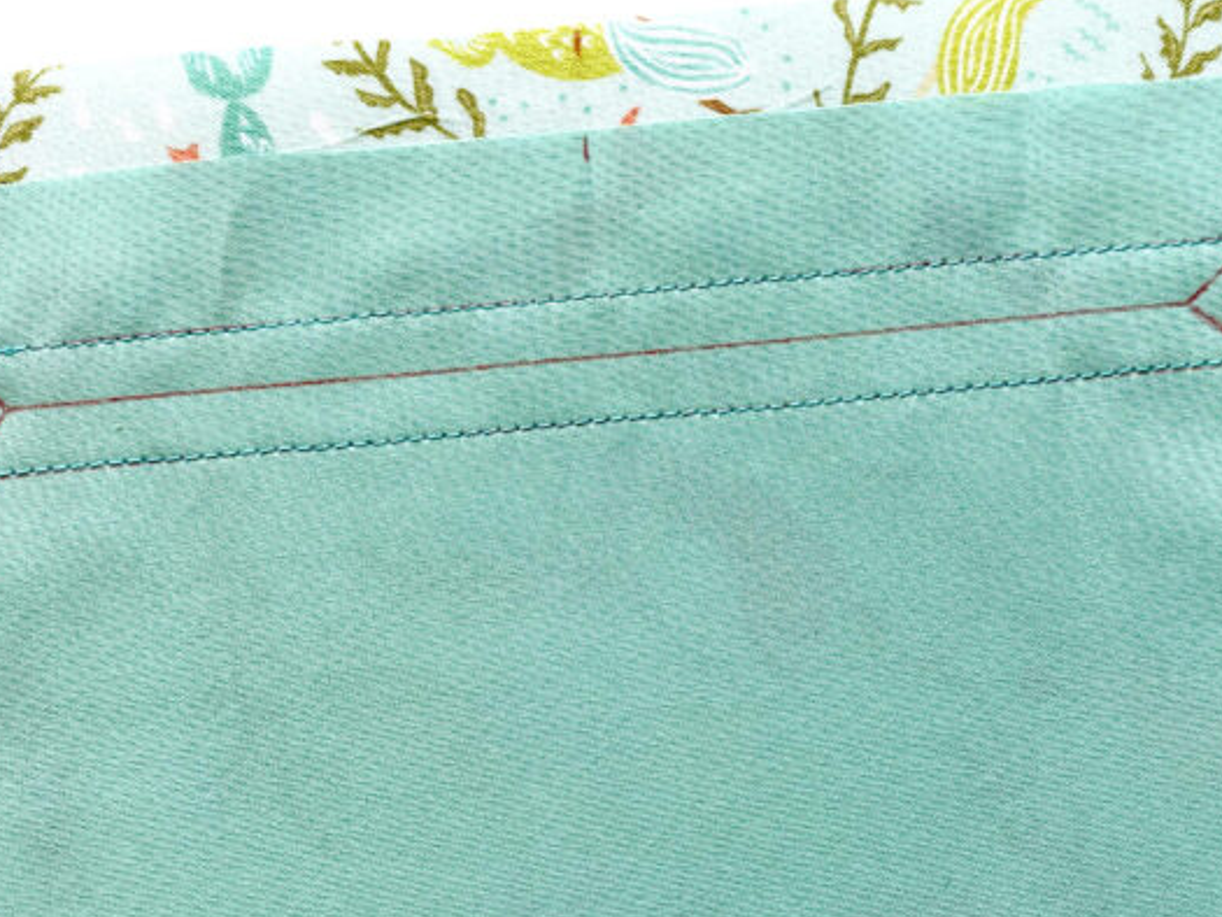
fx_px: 1342
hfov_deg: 48.9
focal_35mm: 38
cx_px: 675
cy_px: 479
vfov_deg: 37.7
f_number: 1.8
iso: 50
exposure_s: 1/121
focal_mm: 4.2
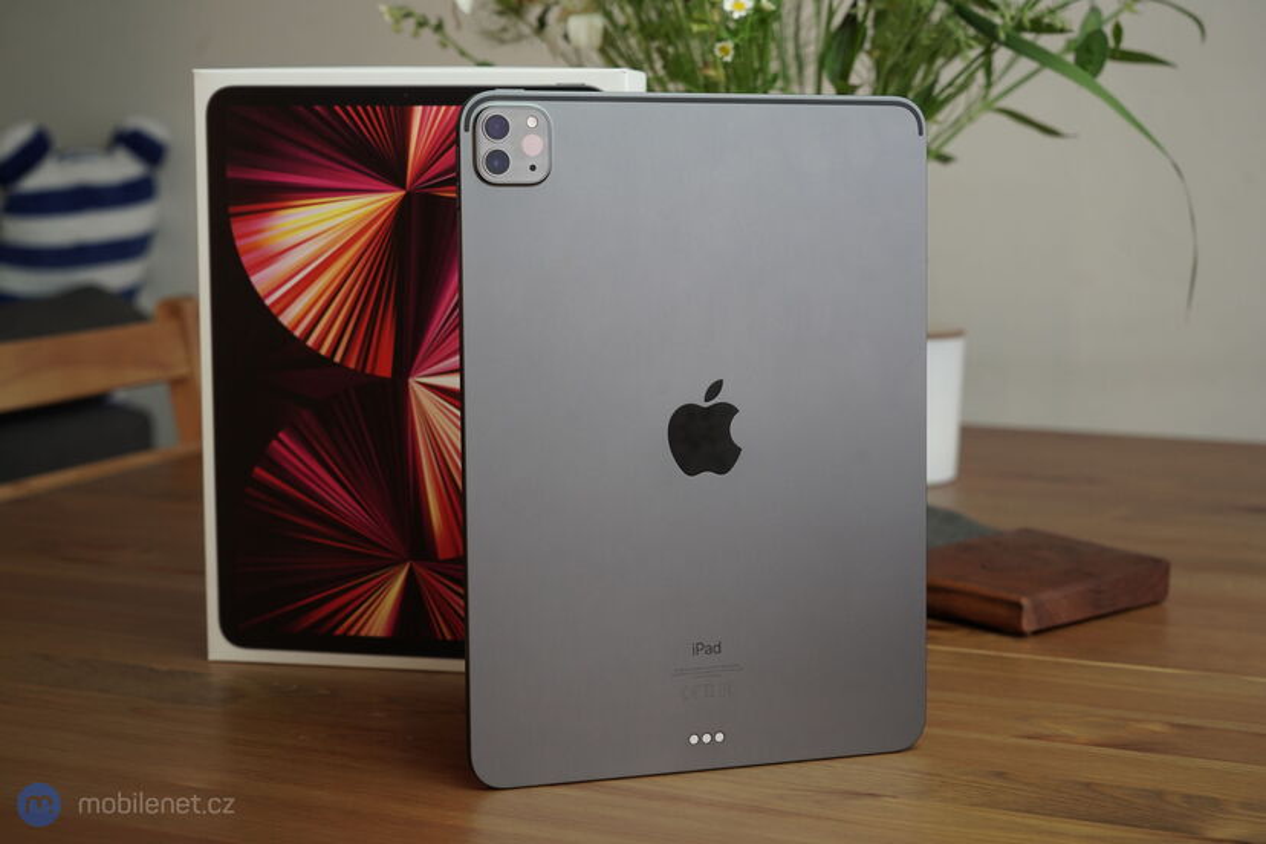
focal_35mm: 54
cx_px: 633
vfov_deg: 25.1
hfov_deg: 36.9
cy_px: 422
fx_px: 1899
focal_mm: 54
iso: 640
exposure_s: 1/160
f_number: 7.1
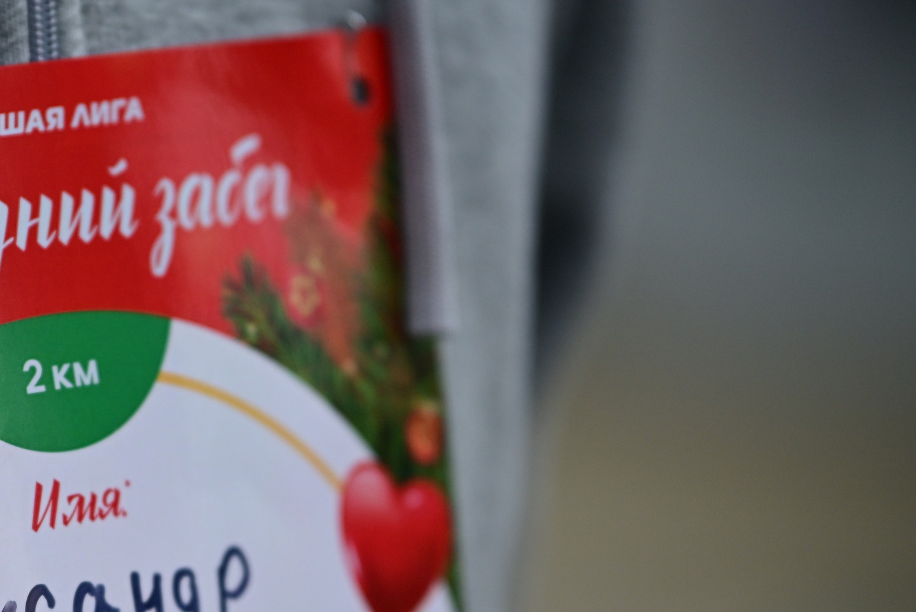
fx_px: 6976
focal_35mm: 274
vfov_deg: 5.0
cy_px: 536
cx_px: 101
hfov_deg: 7.5
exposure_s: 1/2500
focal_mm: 150
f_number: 2.8
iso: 500
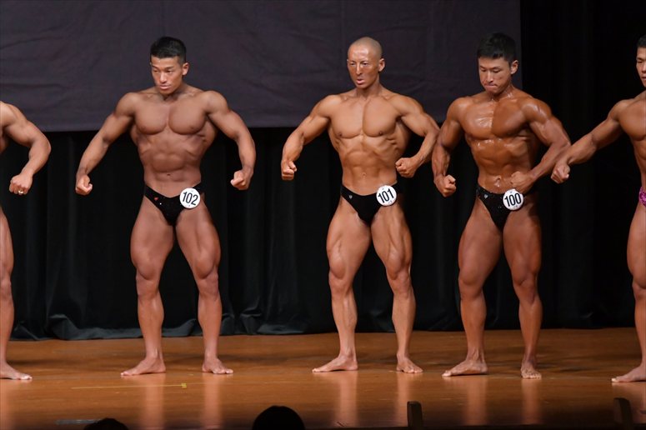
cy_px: 215
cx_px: 323
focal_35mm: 270
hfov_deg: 7.6
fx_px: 4843
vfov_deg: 5.1
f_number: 5.6
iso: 5000
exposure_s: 1/400
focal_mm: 180
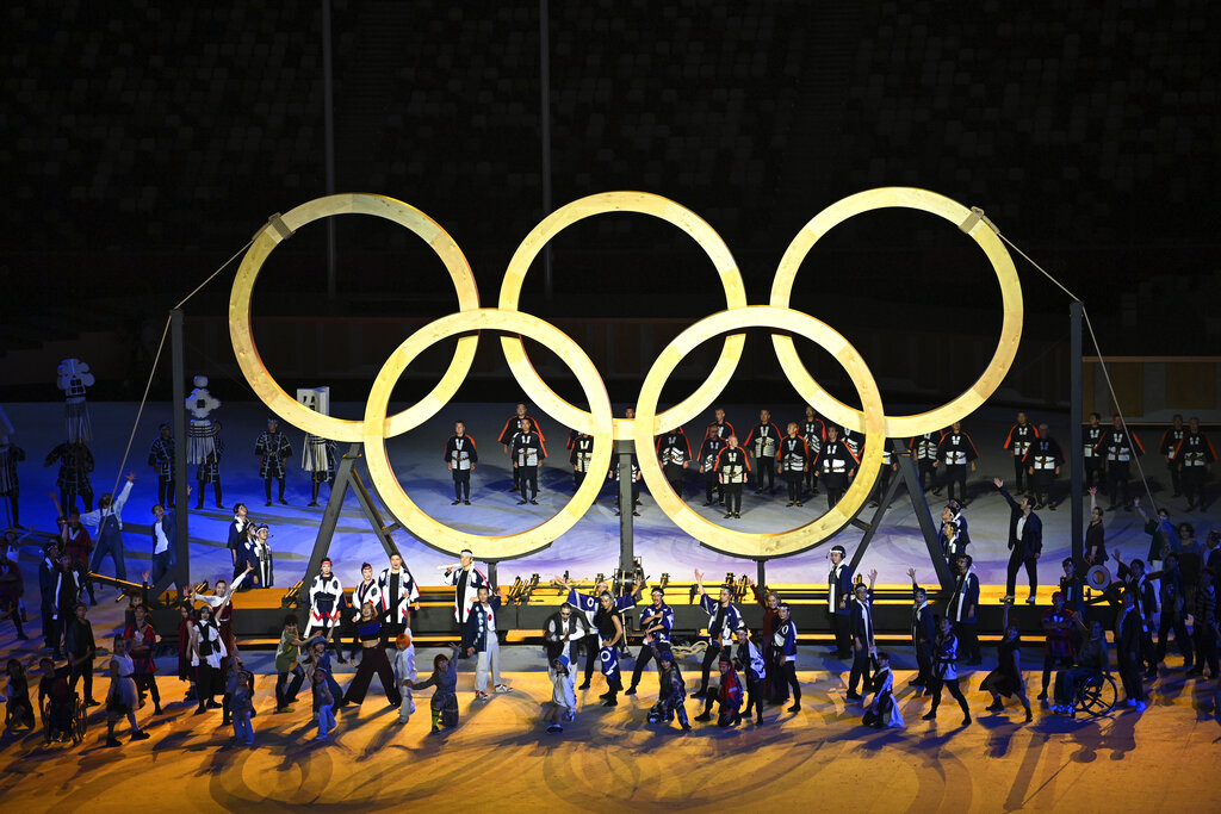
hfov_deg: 12.8
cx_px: 610
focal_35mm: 160
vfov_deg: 8.6
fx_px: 5427
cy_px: 407
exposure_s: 1/640
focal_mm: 160
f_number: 2.8
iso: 5000
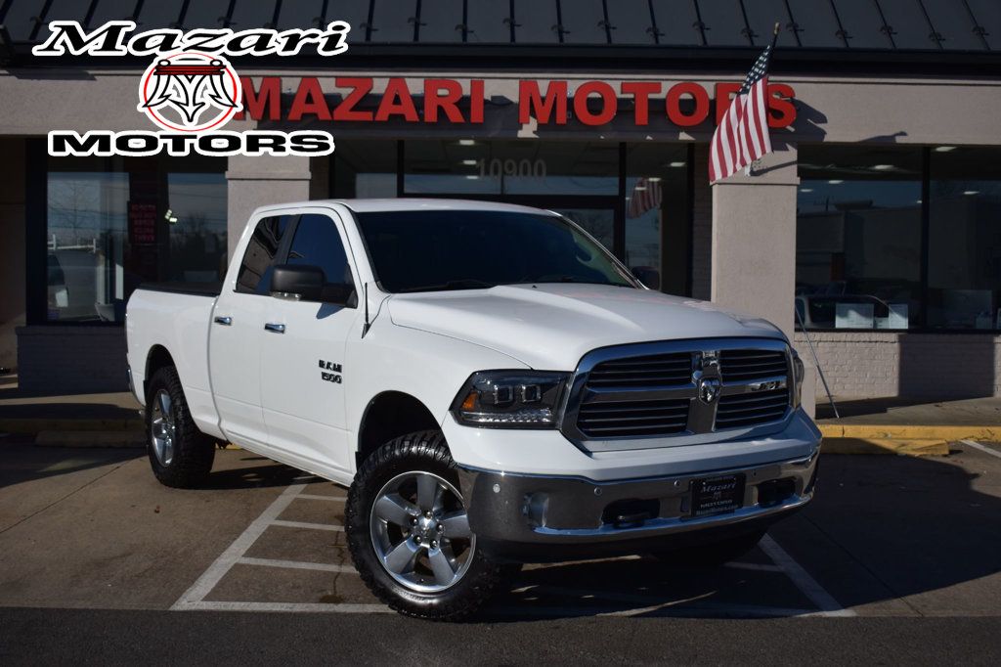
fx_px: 1209
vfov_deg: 30.8
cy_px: 334
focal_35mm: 44
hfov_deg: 45.0
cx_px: 500
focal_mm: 29
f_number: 4.2
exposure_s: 1/4000
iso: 180
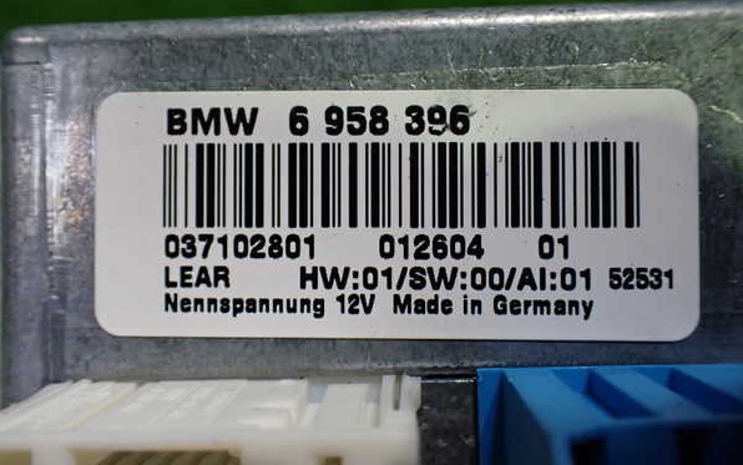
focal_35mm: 32
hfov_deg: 59.6
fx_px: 648
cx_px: 373
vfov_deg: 39.5
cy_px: 227
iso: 400
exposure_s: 1/125
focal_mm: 5.4
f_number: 2.3
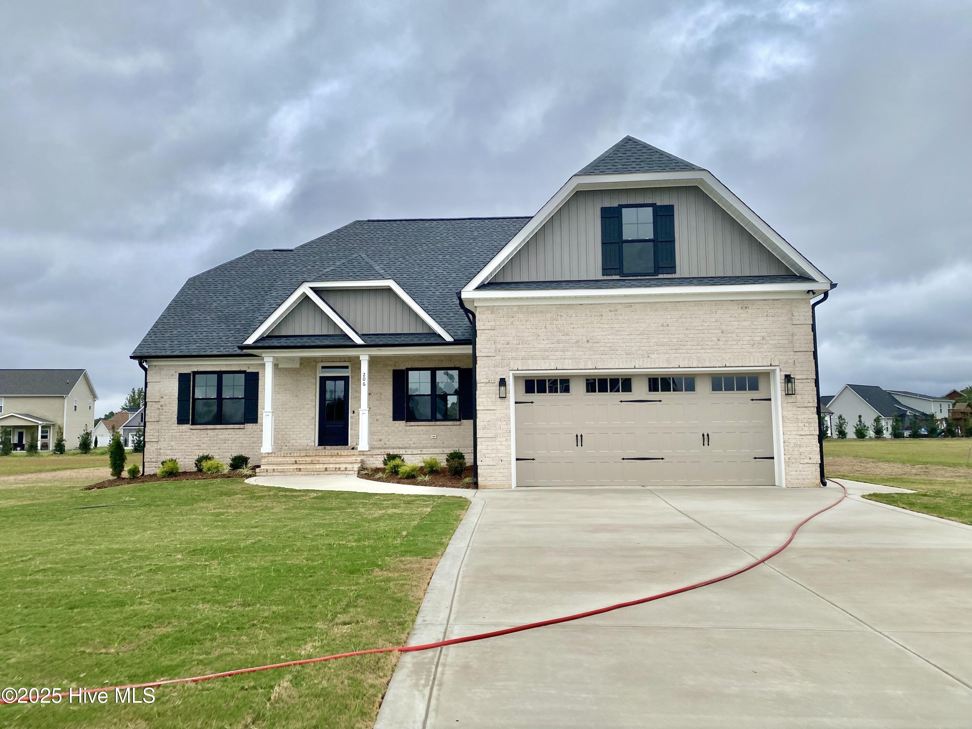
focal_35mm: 26
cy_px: 364
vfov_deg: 53.1
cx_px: 486
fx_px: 730
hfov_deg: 67.3
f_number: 1.8
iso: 32
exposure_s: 1/4808
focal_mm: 4.25
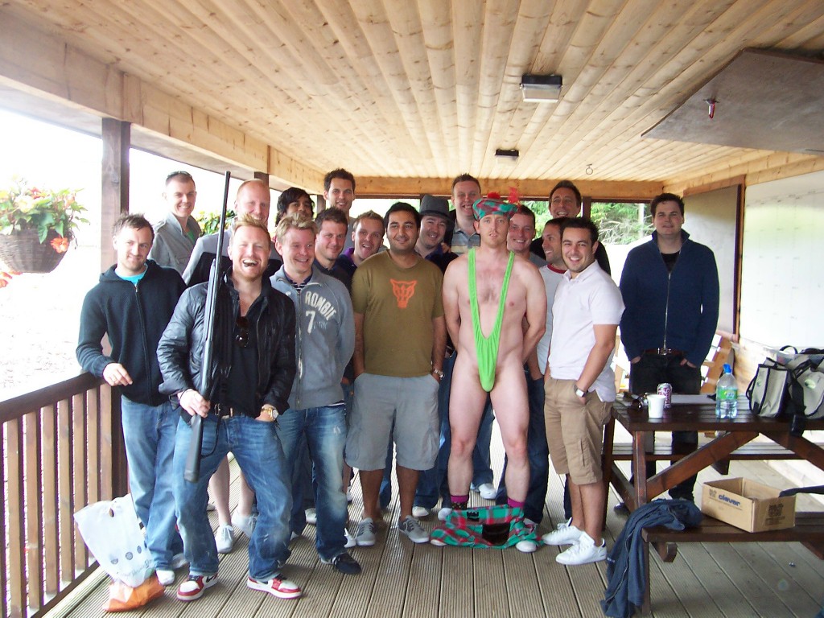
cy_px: 309
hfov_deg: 50.1
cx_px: 412
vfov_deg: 38.7
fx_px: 881
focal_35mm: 37
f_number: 2.8
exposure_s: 1/90
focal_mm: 5.6
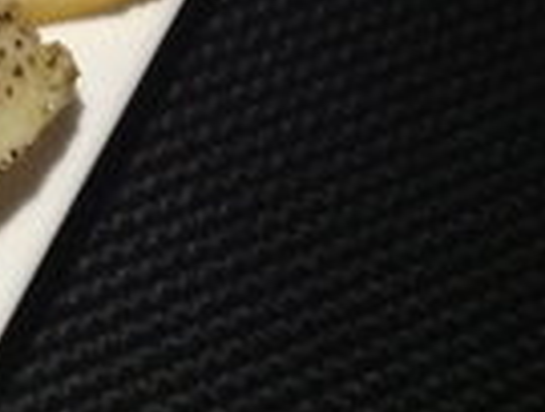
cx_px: -323
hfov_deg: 14.5
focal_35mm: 124
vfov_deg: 11.9
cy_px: 59
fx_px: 1957
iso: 500
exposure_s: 1/15
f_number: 2.4
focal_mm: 4.28
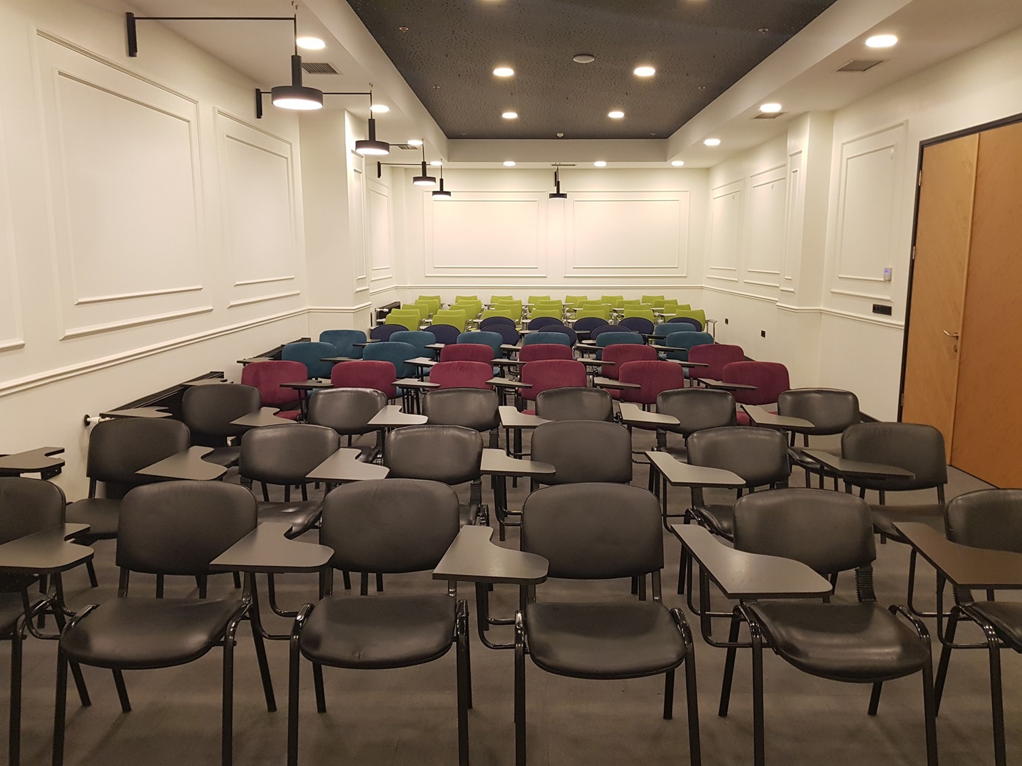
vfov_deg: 53.1
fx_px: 768
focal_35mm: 26
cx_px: 511
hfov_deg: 67.3
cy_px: 383
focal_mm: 4.3
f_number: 1.7
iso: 125
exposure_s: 1/50
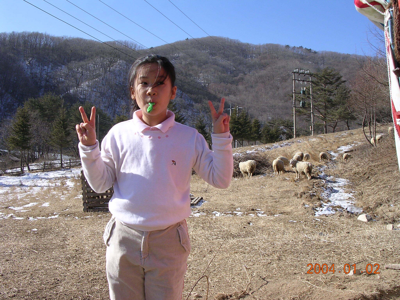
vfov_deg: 37.7
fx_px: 439
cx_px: 200
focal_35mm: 38
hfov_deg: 49.0
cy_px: 150
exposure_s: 1/235
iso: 100
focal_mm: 5.8
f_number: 5.6
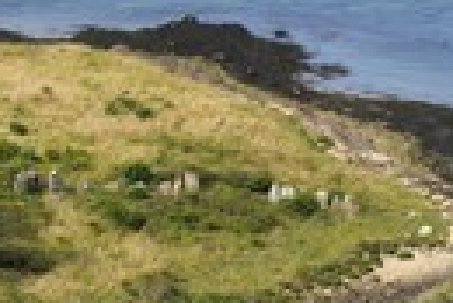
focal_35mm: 387
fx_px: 4875
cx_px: 310
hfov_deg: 5.3
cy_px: 132
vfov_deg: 3.6
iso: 400
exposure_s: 1/1250
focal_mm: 120
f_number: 7.1
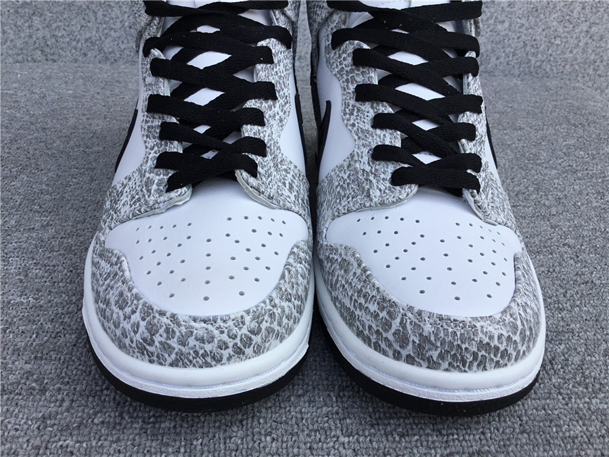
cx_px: 304
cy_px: 228
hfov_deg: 58.4
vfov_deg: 45.4
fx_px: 545
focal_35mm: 31
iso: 25
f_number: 2.4
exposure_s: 1/662
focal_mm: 3.3
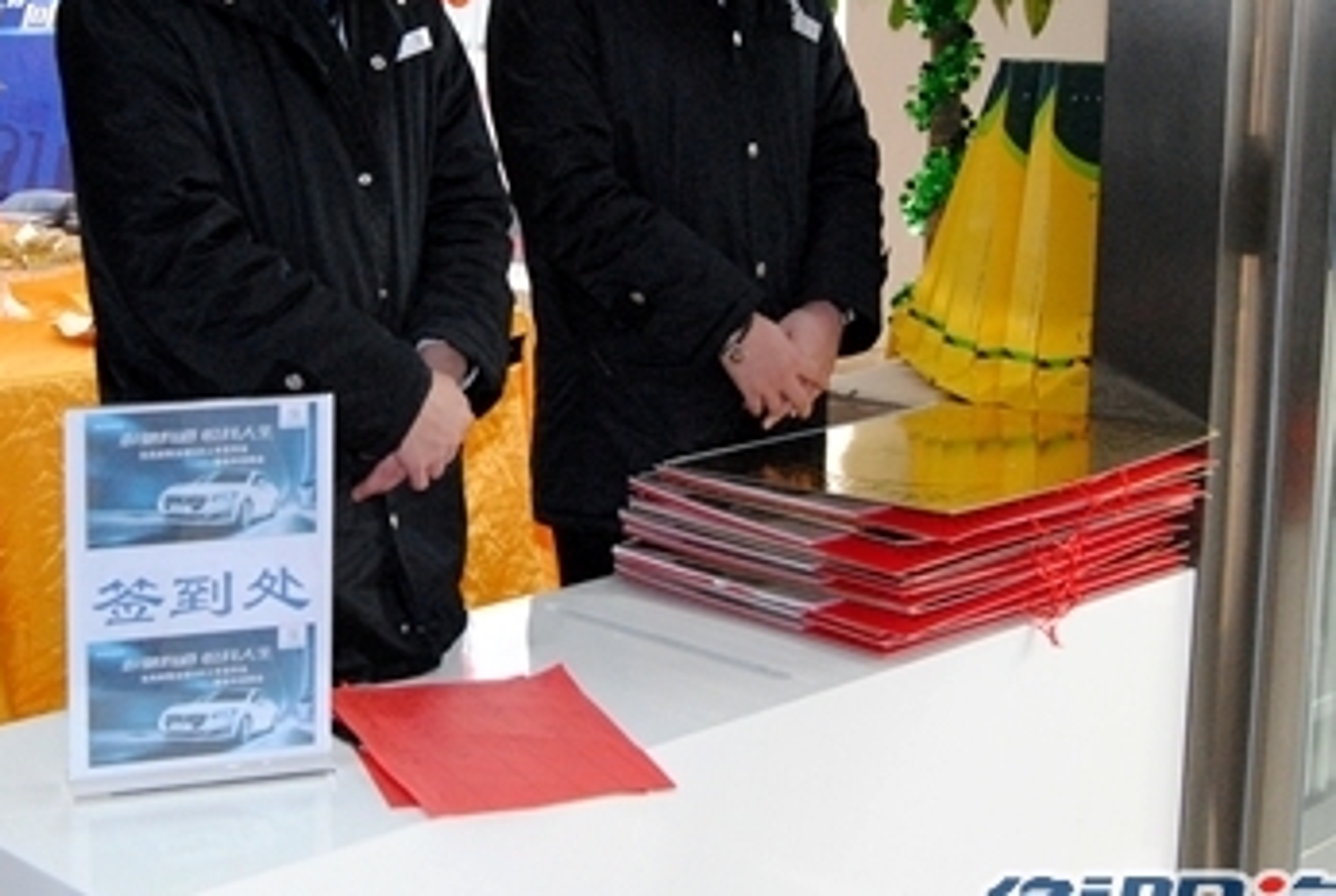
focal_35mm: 60
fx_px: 2226
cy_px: 282
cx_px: 521
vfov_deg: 22.6
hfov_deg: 33.3
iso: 1600
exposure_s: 1/200
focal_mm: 23
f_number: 5.6
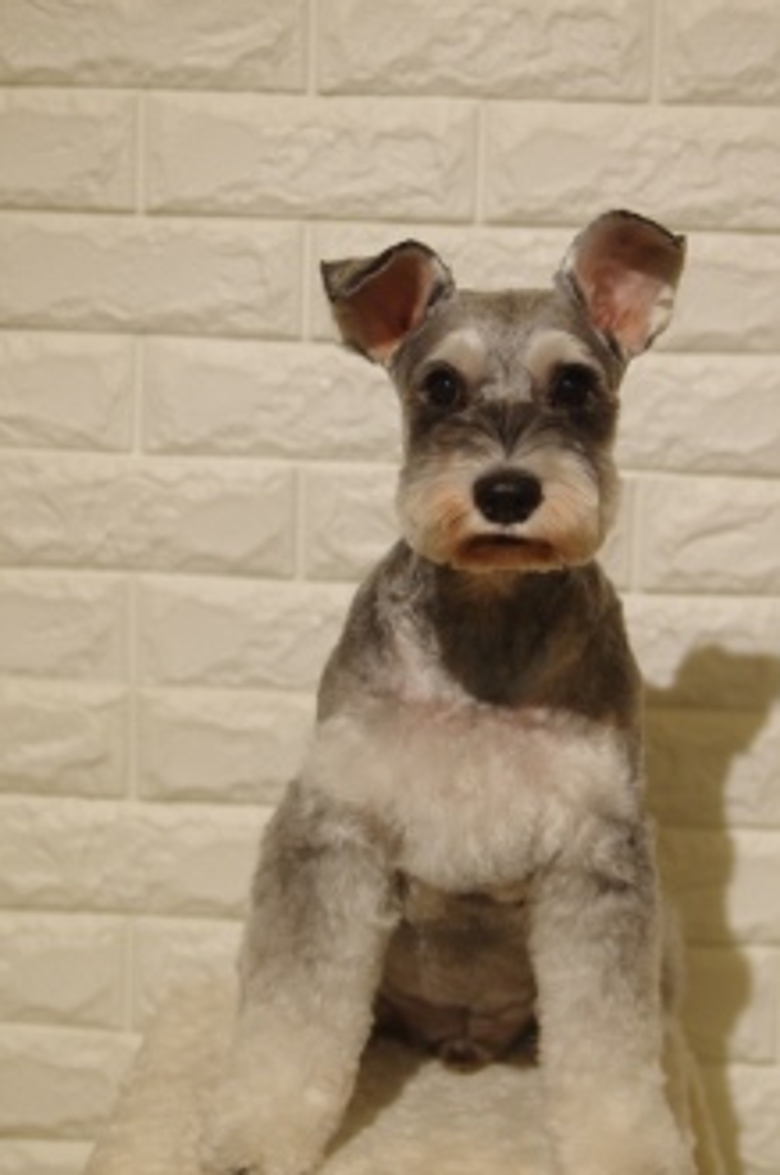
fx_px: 2967
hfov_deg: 15.0
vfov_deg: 22.4
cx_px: 467
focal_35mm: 91
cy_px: 527
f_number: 3.5
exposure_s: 1/160
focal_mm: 50
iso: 320
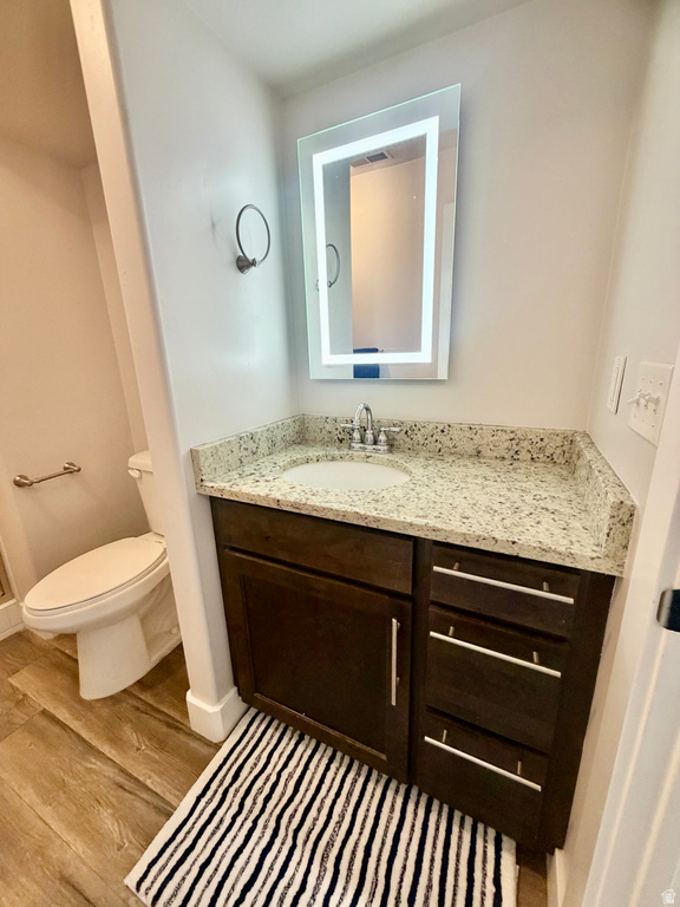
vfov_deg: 102.1
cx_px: 340
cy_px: 454
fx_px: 367
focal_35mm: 14
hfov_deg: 85.7
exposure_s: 1/60
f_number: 2.2
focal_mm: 2.22
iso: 250
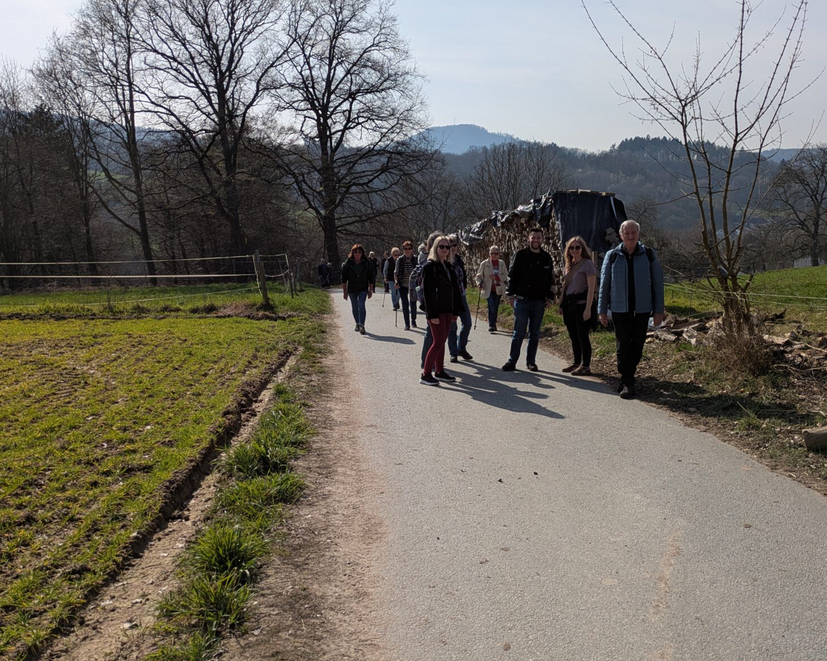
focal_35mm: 34
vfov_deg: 43.3
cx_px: 466
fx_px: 832
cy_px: 307
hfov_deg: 52.7
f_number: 1.89
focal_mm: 5.43
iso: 50
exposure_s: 1/3953
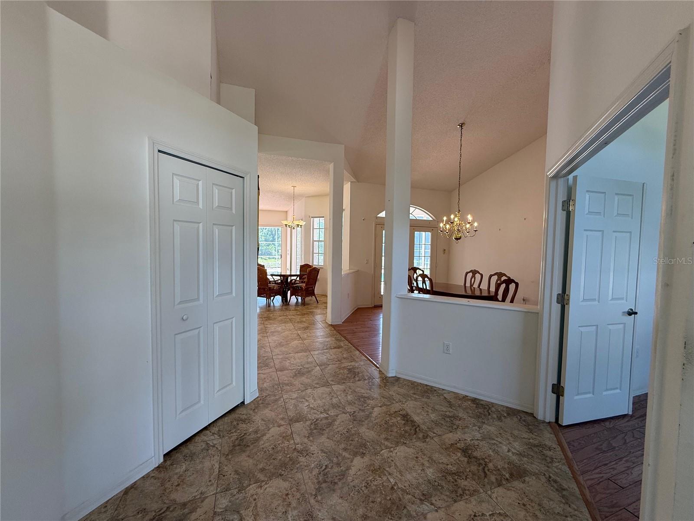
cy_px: 260
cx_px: 347
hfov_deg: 102.1
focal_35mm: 14
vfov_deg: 85.7
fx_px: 281
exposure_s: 1/120
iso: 100
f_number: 2.2
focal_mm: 2.22
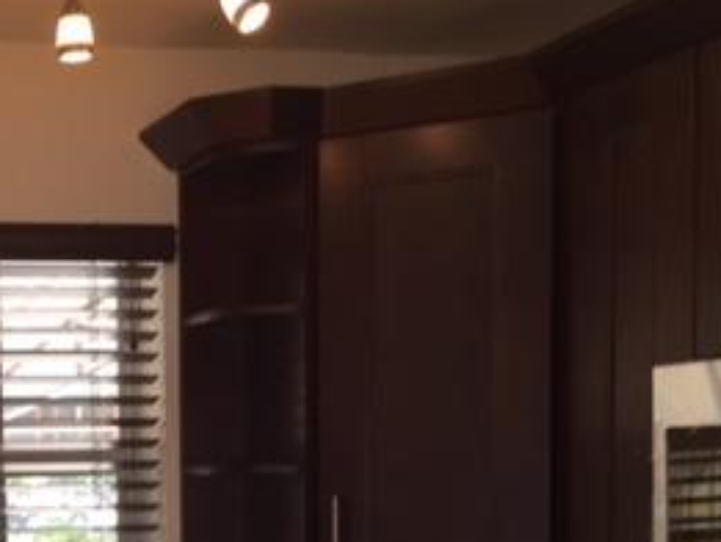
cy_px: 606
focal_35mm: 71
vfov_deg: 19.8
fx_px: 1480
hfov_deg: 25.9
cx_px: -11
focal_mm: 4.15
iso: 40
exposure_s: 1/60
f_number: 2.2
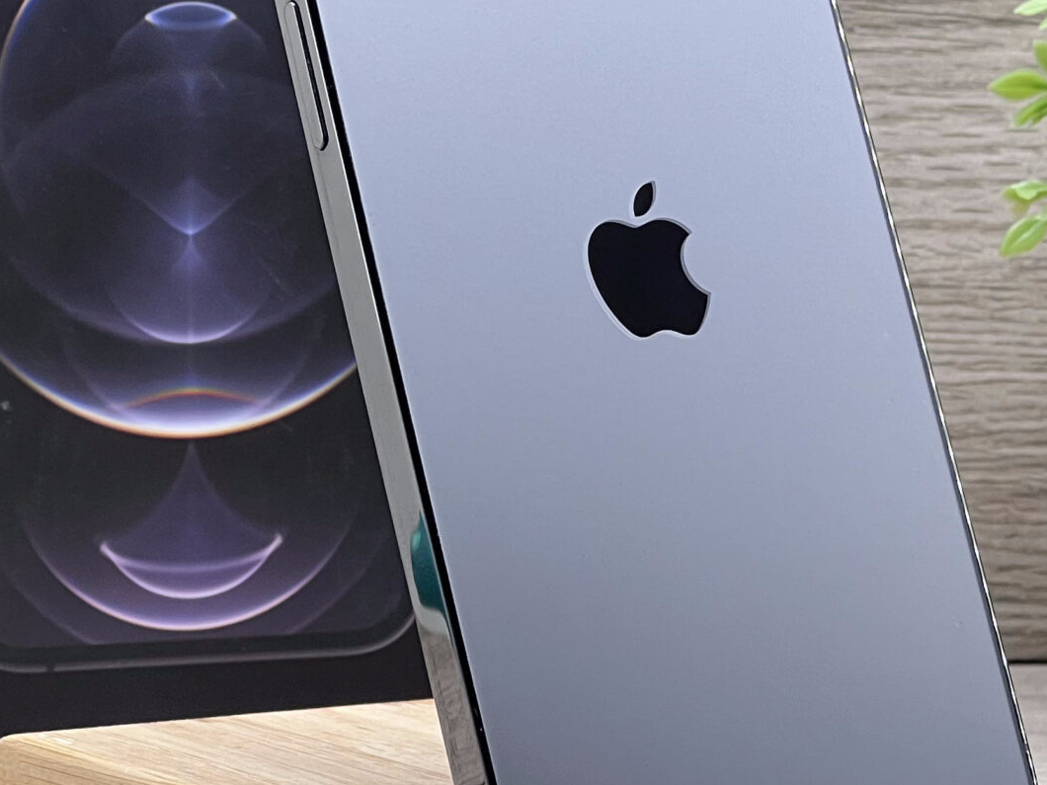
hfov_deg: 10.6
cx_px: 689
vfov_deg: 8.0
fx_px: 5626
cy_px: 333
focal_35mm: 186
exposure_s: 1/100
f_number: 2.8
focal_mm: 9
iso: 100
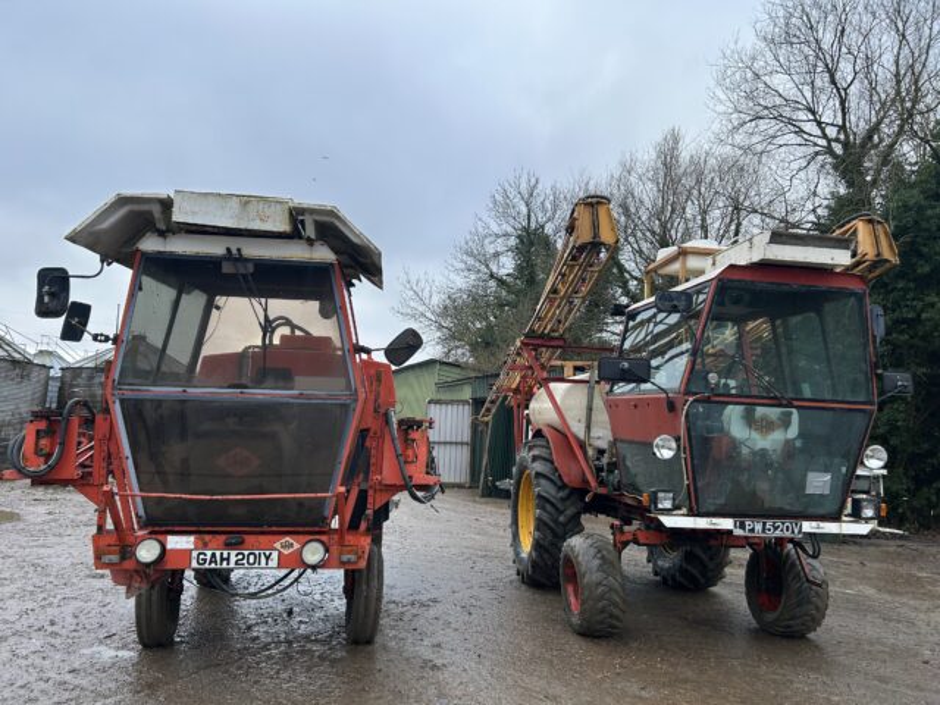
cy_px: 352
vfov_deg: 53.1
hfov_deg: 67.3
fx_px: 706
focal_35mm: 26
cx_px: 470
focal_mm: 5.7
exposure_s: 1/991
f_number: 1.5
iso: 50
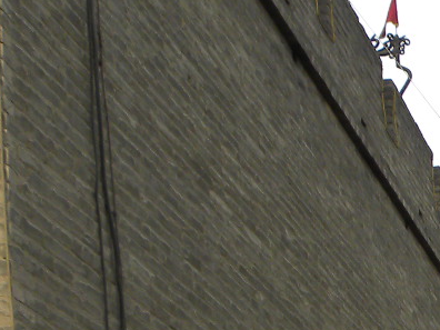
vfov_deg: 13.1
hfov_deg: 16.1
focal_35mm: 105
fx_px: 1335
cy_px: 531
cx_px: 771
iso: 64
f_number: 5
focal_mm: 4.6
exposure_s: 1/187
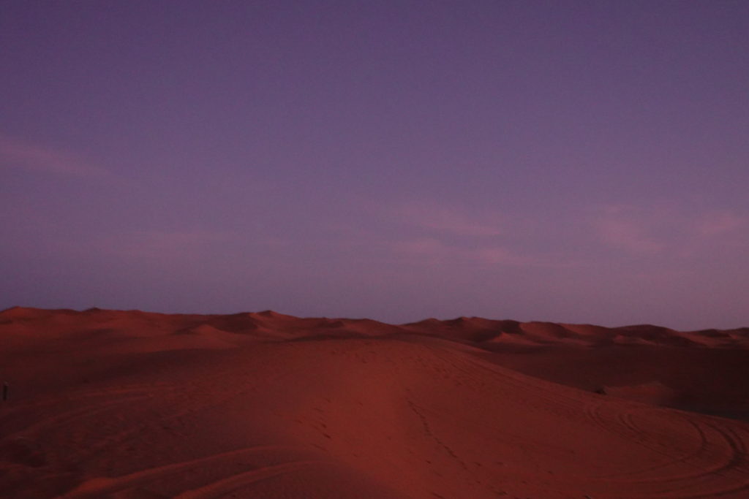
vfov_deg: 33.4
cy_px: 250
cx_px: 374
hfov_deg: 48.5
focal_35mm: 40
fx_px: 832
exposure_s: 1/5
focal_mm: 14.99
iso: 3200
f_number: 4
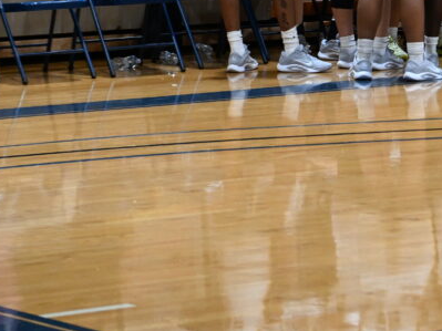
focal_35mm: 236
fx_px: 3012
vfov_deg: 6.2
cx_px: 477
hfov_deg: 8.3
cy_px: -182
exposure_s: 1/250
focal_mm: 70
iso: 2500
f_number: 5
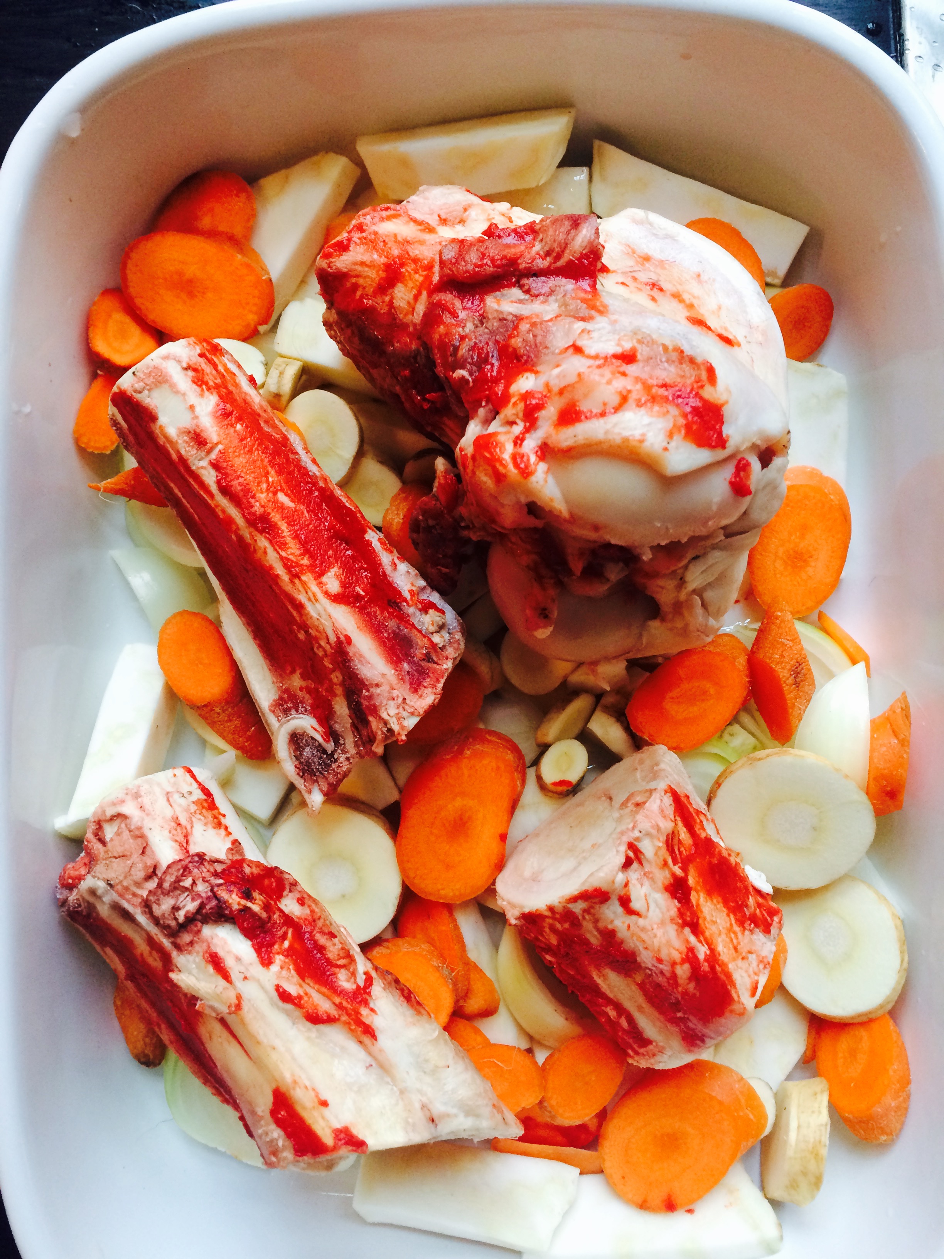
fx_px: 1054
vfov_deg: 61.7
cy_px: 630
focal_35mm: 29
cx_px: 472
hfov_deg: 48.2
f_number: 2.2
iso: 125
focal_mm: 4.15
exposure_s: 1/30
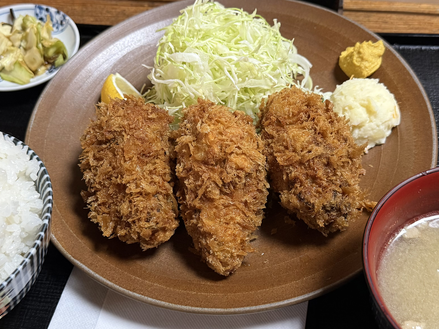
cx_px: 206
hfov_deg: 42.9
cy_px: 153
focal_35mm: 44
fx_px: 558
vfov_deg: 32.9
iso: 200
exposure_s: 1/50
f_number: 1.78
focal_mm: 6.76
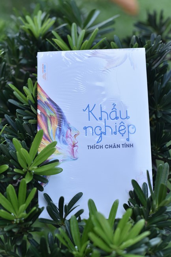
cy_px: 128
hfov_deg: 27.0
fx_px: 356
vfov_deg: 39.6
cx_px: 86
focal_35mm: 50
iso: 100
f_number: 4.5
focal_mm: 50
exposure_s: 1/160
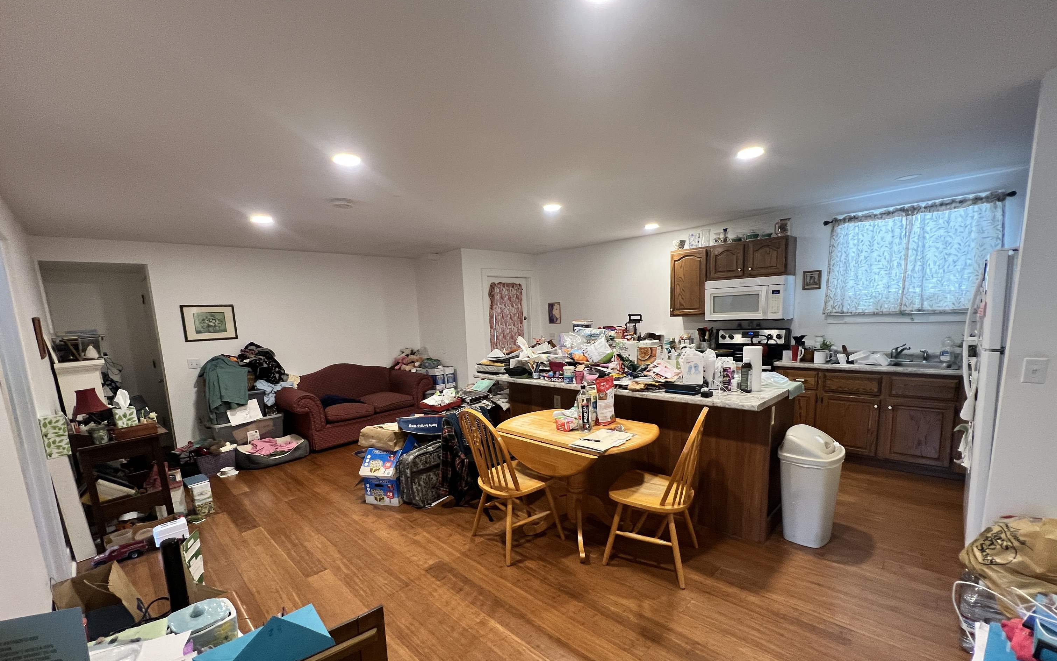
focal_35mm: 14
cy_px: 382
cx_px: 526
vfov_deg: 78.1
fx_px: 403
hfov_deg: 105.3
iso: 250
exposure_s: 1/60
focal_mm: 1.57
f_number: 1.8
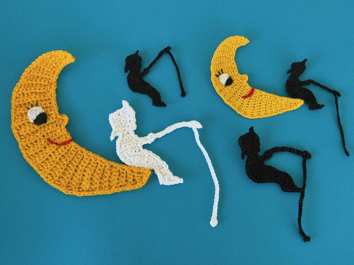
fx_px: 491
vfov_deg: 30.3
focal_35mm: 48
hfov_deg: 39.7
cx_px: 177
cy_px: 132
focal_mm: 6.8
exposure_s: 1/121
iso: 50
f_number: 1.8
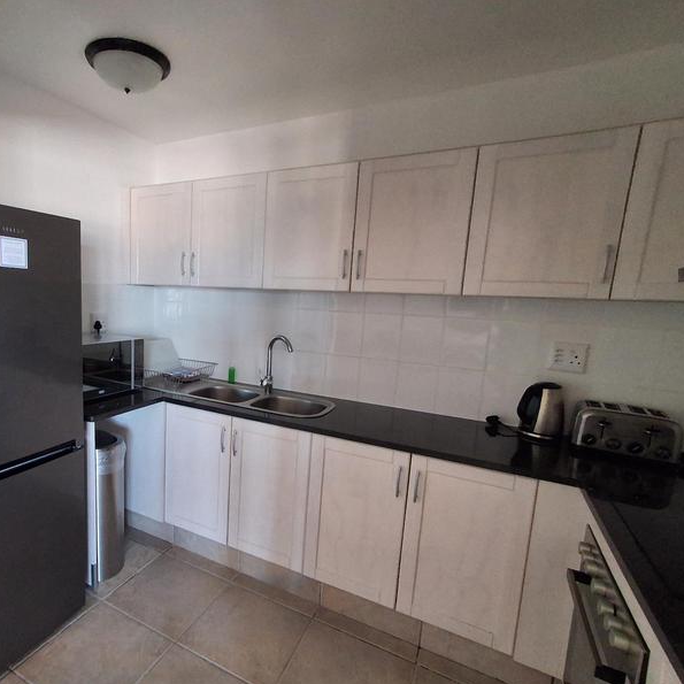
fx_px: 425
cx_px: 228
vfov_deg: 77.7
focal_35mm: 19
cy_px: 344
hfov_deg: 75.2
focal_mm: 1.64
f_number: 2.2
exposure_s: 1/50
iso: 250
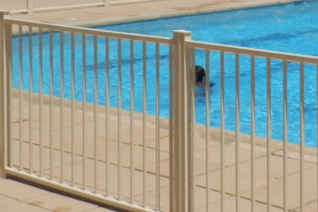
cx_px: 269
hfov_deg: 19.7
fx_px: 901
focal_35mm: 102
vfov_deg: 12.9
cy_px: -79
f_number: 7.9
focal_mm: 4.2
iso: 80
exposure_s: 1/400
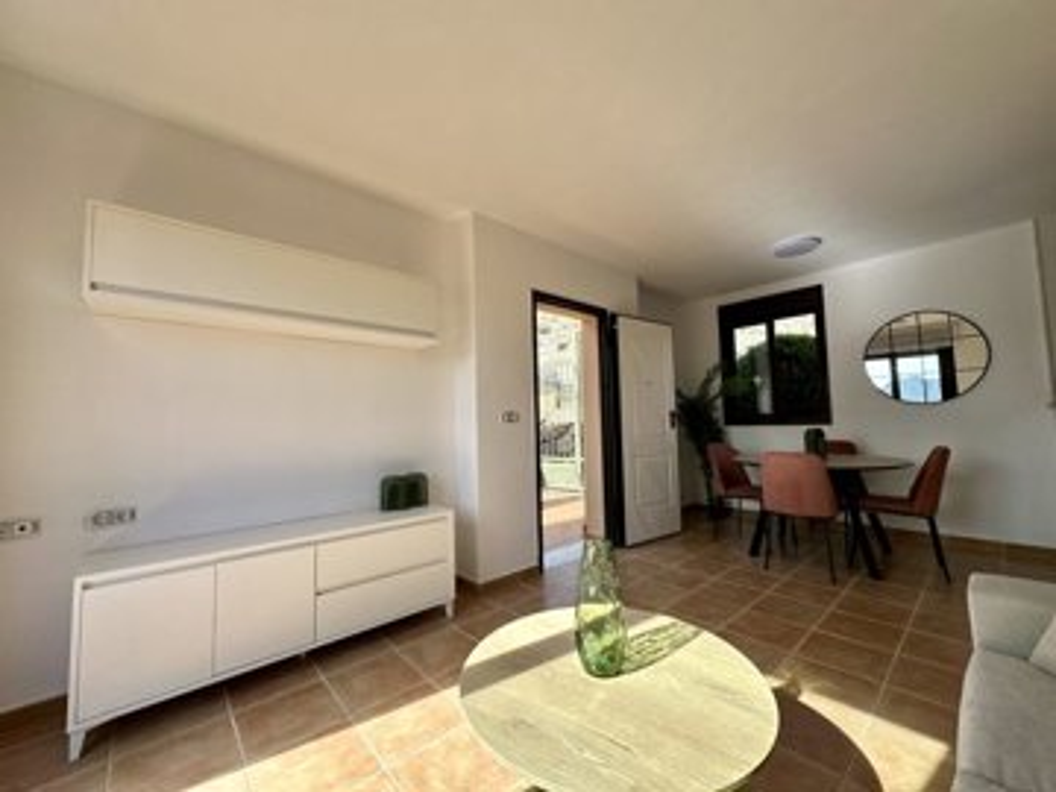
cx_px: 528
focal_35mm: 14
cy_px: 396
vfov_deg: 85.7
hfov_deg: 102.1
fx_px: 427
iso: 40
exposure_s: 1/406
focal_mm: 2.22
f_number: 2.2
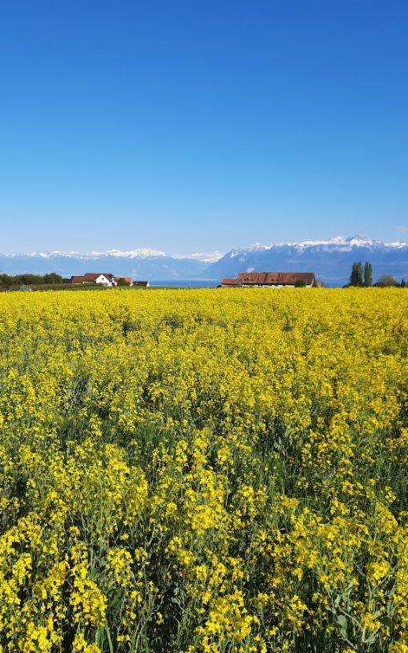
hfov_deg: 34.9
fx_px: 641
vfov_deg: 54.0
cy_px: 321
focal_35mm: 36
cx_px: 129
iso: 32
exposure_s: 1/1344
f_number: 2
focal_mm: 4.6
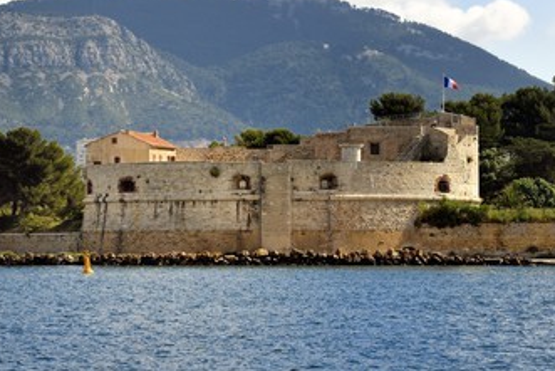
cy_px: 141
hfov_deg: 12.4
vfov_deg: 8.3
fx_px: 2545
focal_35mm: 165
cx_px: 218
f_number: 10
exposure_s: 1/500
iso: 200
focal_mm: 130
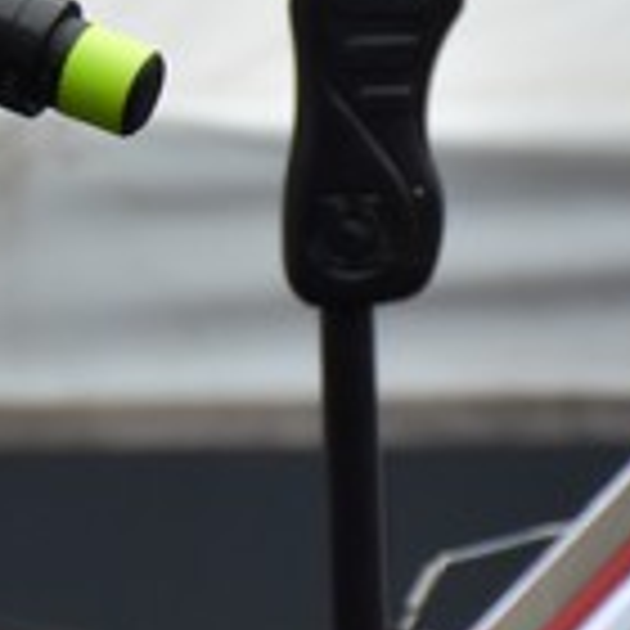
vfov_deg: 3.8
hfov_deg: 3.8
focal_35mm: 456
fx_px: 9390
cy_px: 2
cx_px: -531
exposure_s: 1/200
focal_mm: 75
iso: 800
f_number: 7.1
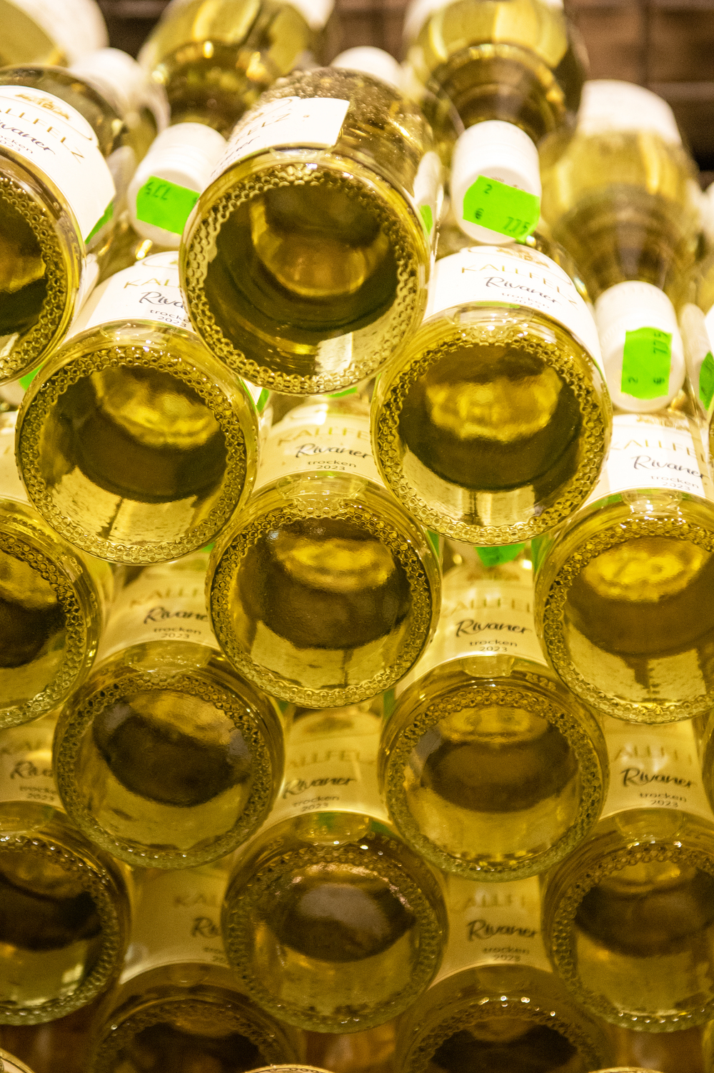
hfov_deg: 16.2
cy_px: 536
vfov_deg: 24.2
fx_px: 2501
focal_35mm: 84
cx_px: 357
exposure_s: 1/60
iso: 1600
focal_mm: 56
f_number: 2.8
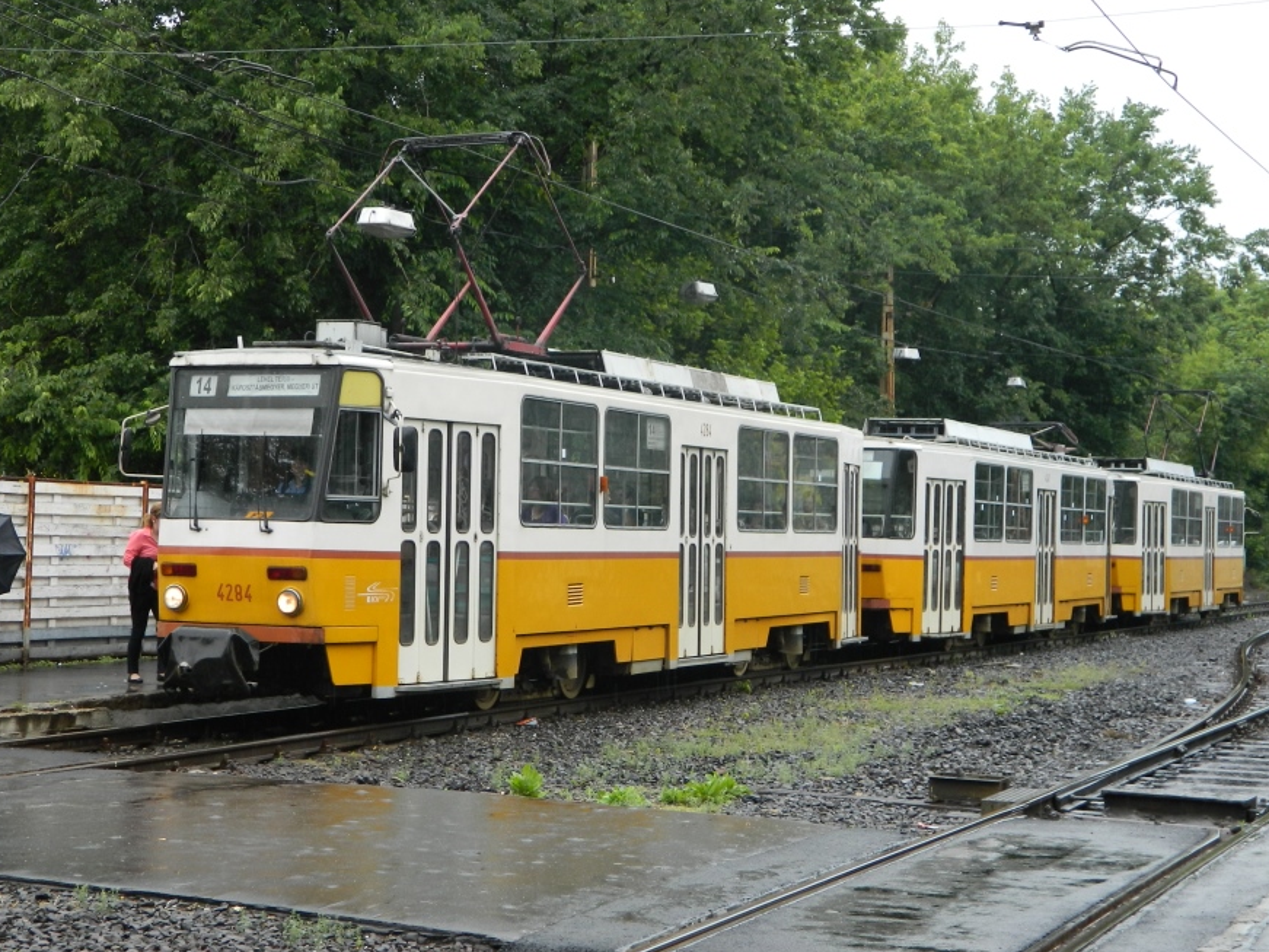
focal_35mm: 67
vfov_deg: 21.9
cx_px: 609
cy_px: 465
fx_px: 2456
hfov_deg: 29.0
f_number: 3.8
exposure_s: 1/100
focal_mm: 10.2
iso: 80
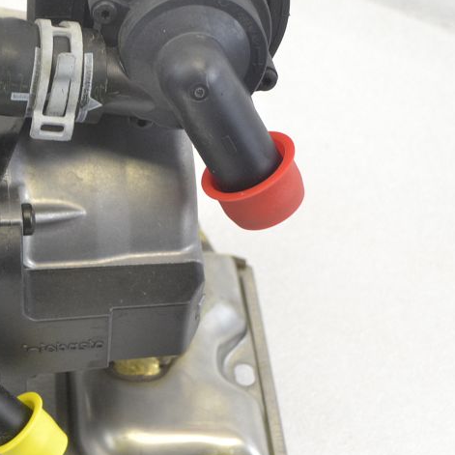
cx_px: -88
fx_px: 1442
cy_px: 292
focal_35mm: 97
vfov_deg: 17.9
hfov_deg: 17.1
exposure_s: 1/60
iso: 400
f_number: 4.5
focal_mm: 28
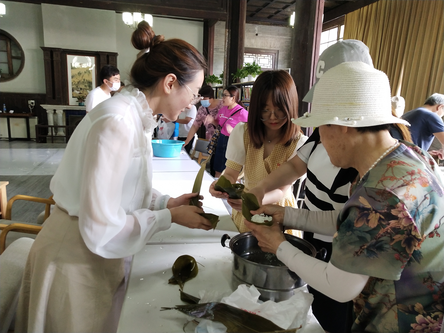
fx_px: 385
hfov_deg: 60.0
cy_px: 166
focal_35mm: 30
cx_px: 222
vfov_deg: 46.8
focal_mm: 3.95
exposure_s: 1/33.3
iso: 385
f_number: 1.8
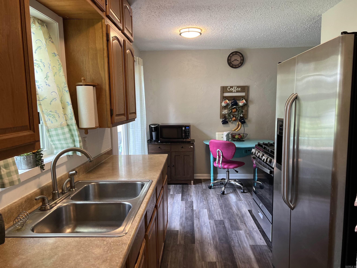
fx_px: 268
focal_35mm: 26
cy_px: 134
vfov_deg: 53.1
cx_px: 178
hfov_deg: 67.3
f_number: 1.5
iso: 125
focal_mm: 5.7
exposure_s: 1/120
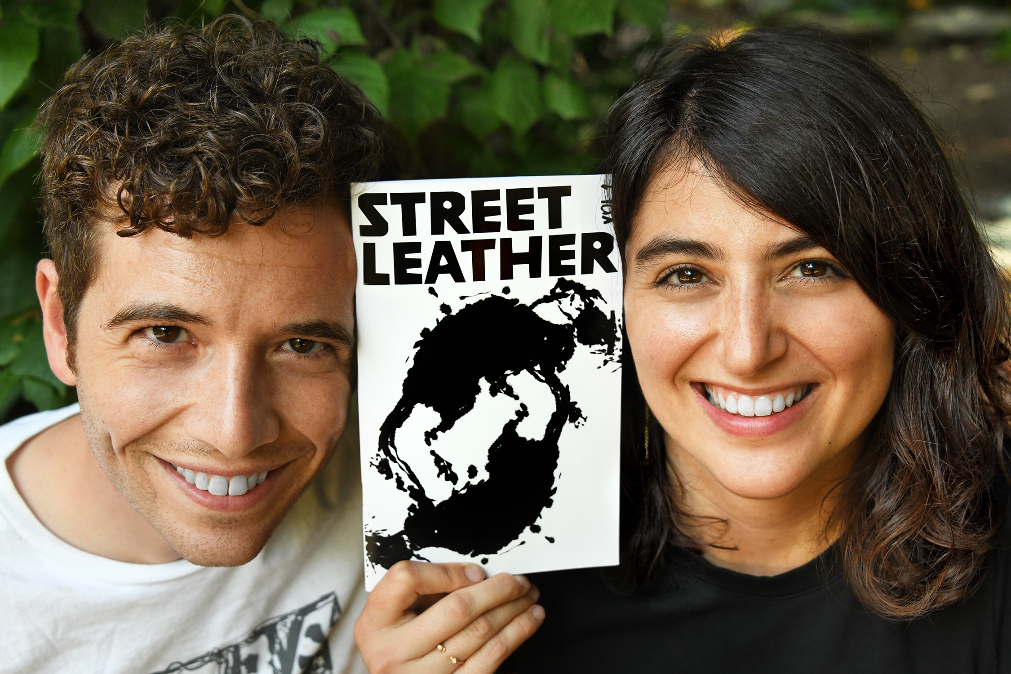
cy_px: 337
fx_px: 1404
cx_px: 506
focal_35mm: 50
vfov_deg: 27.0
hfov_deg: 39.6
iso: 1000
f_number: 4.5
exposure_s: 1/250
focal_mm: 50
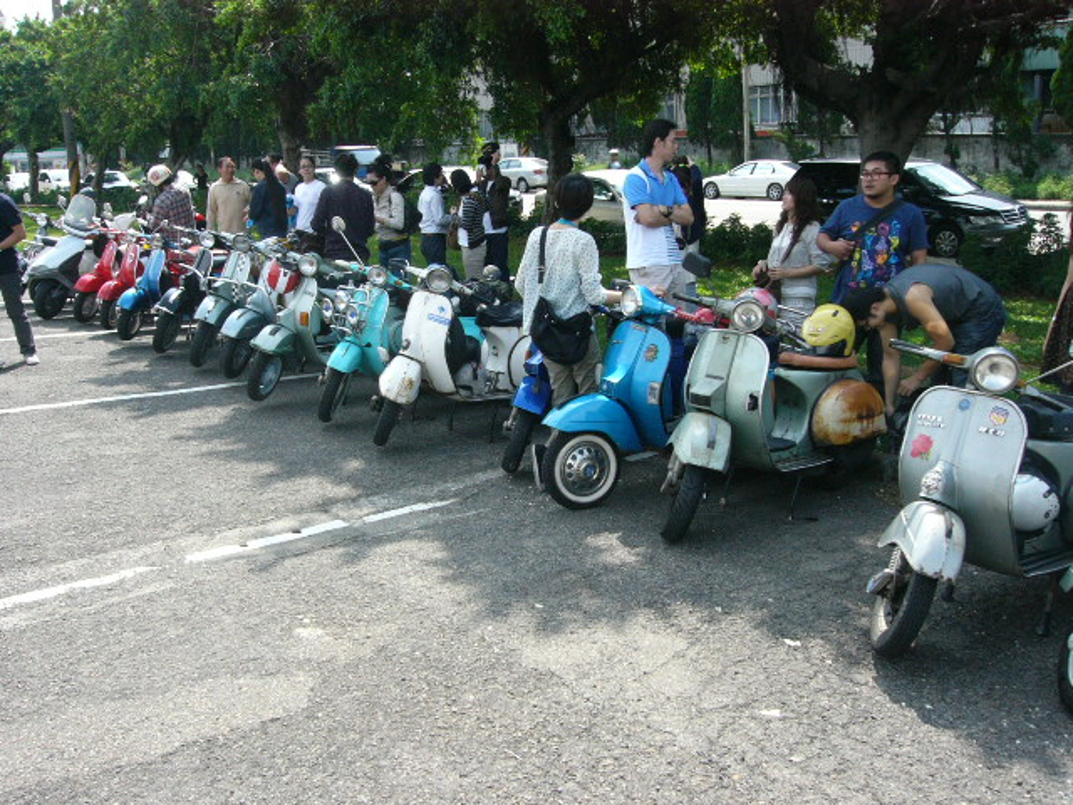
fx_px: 1085
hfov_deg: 52.6
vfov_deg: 40.7
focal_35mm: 35
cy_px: 402
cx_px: 536
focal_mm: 5.8
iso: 100
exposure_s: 1/80
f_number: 8
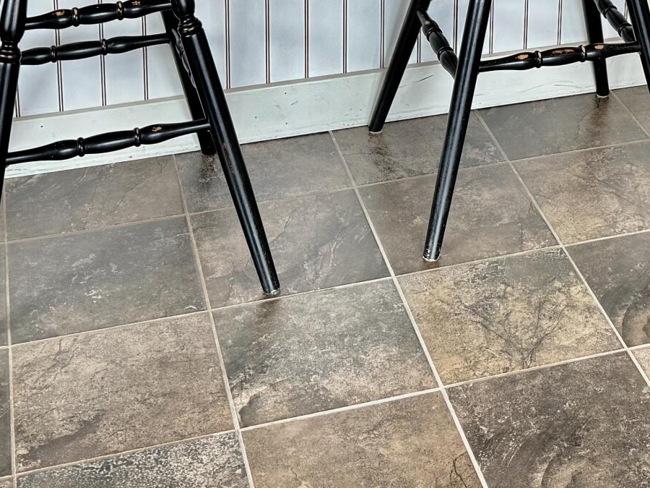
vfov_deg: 17.0
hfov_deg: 23.7
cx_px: 589
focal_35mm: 80
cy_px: -208
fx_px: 1502
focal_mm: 6.76
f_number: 1.78
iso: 100
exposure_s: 1/120
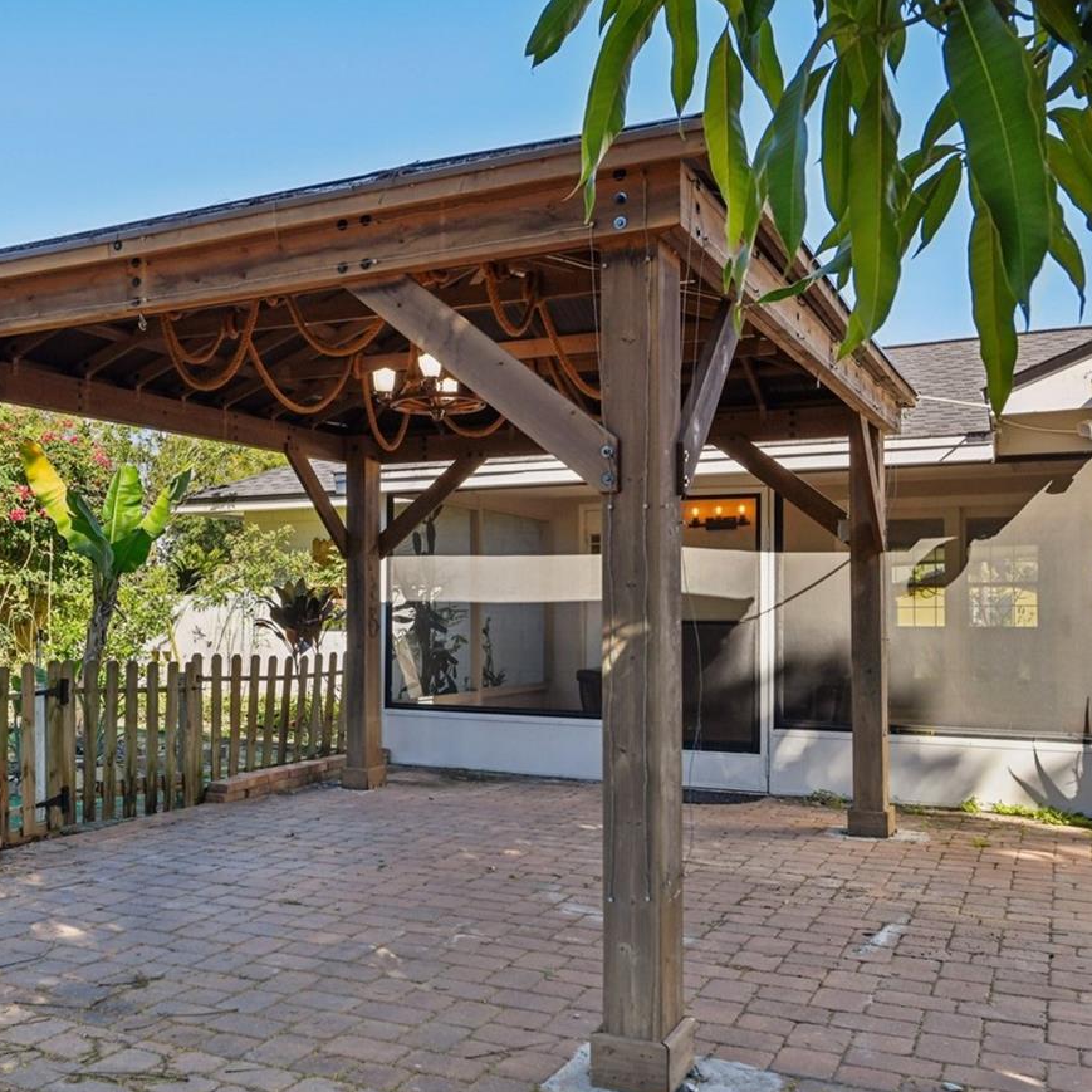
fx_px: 1285
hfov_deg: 44.6
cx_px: 278
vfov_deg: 45.8
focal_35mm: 36
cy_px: 647
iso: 400
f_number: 8
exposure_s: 1/160
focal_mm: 23
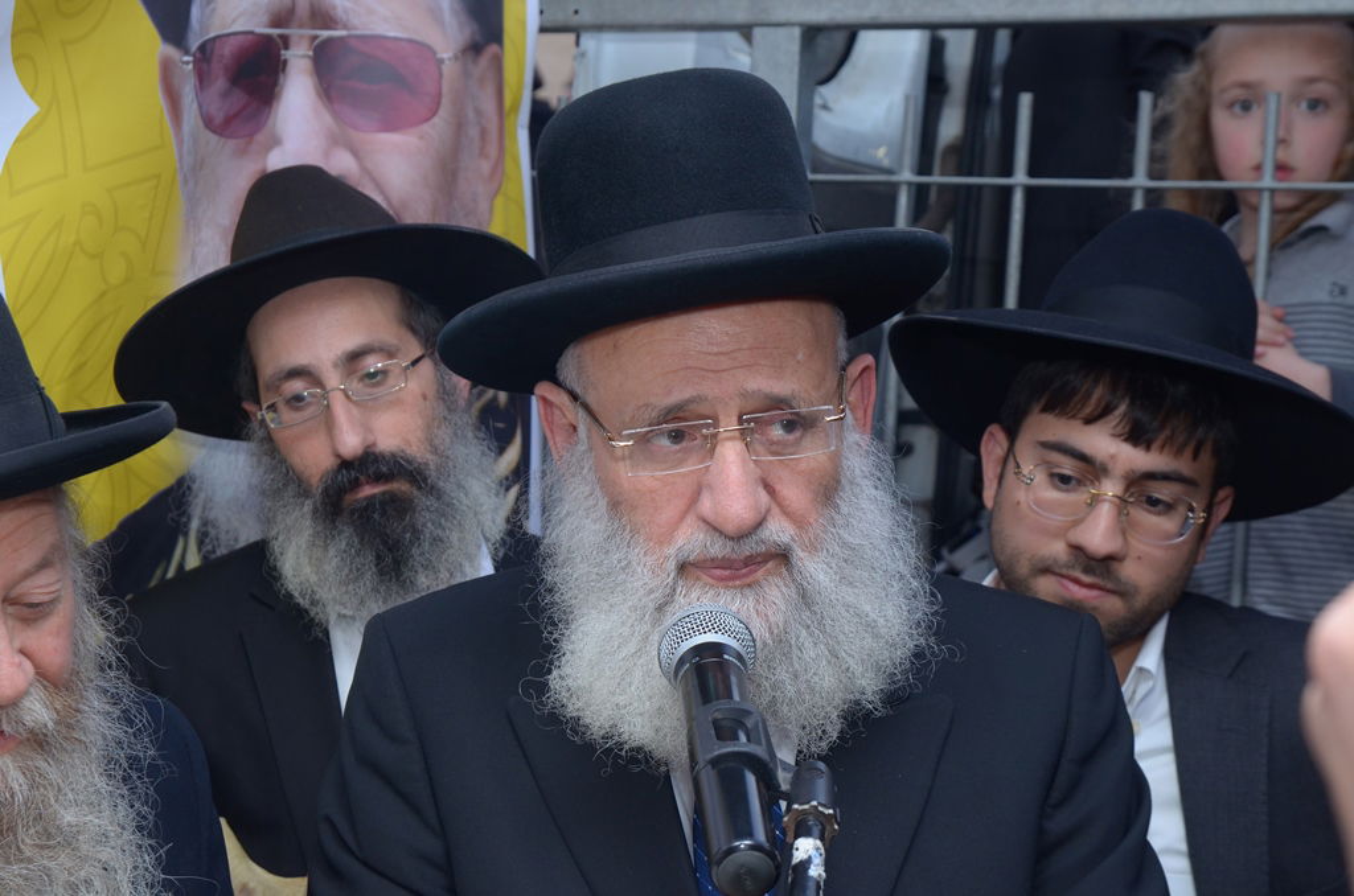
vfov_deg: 21.5
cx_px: 677
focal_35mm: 63
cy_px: 448
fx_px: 2364
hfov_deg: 32.0
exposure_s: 1/160
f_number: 7.1
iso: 640
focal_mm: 42
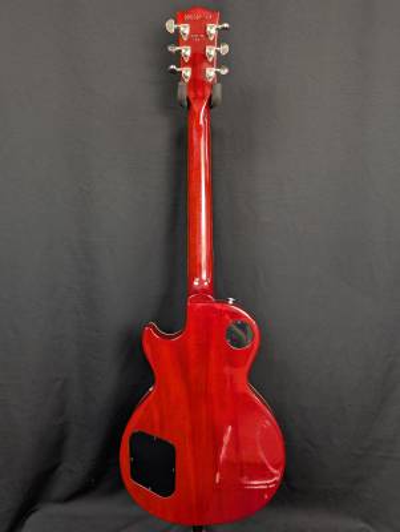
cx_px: 200
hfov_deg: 56.9
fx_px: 369
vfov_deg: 71.5
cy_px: 266
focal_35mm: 24
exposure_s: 1/23.8
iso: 108
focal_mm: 6.9
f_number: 1.68
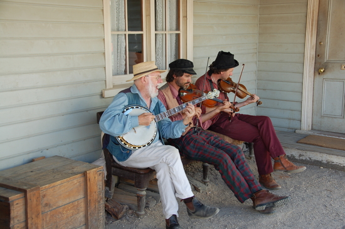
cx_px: 172
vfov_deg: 28.0
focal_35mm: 48
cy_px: 114
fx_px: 460
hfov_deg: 41.1
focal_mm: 32
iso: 200
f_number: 5.6
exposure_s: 1/125
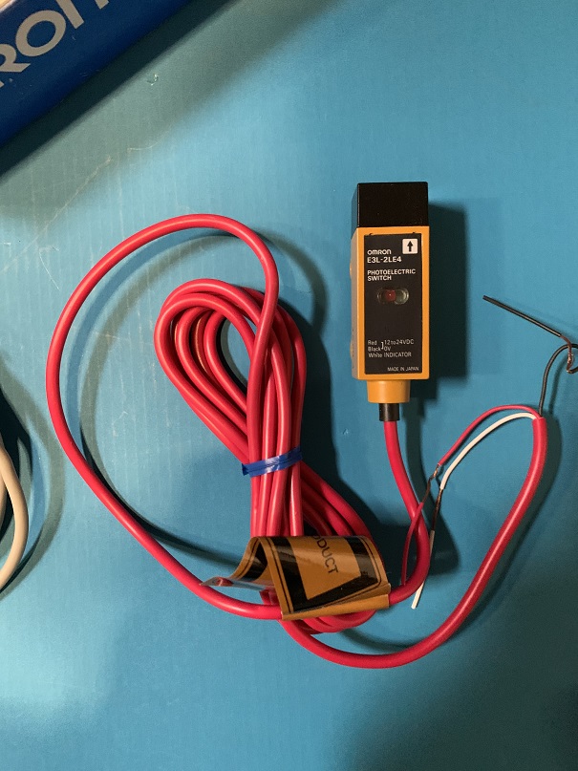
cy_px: 386
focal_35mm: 26
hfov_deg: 53.1
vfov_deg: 67.3
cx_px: 289
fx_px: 579
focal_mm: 4.25
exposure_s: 1/30
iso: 640
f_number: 1.8
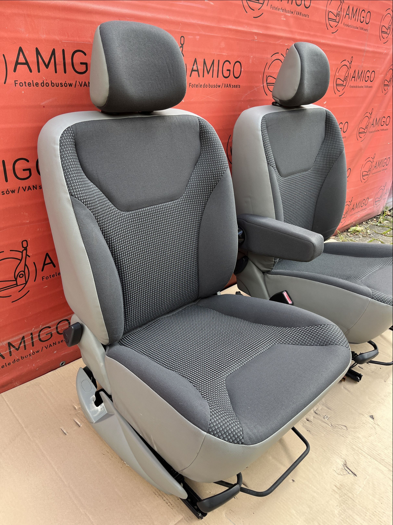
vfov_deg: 67.3
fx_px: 394
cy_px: 262
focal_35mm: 26
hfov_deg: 53.1
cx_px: 196
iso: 40
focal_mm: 5.1
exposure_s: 1/122
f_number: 1.6
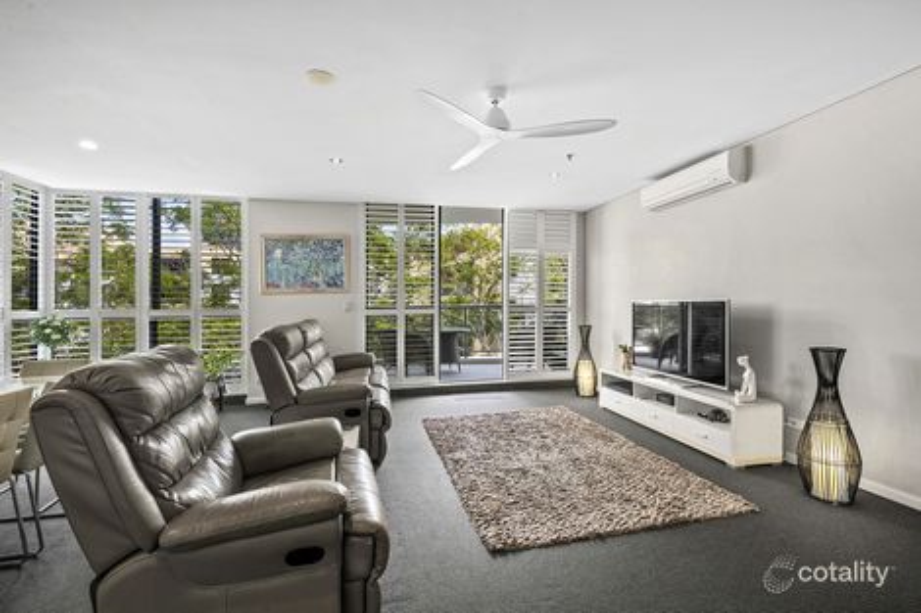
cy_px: 306
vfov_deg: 73.7
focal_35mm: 16
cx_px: 460
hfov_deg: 96.8
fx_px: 409
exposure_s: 1/8
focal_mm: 16
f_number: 8
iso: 100
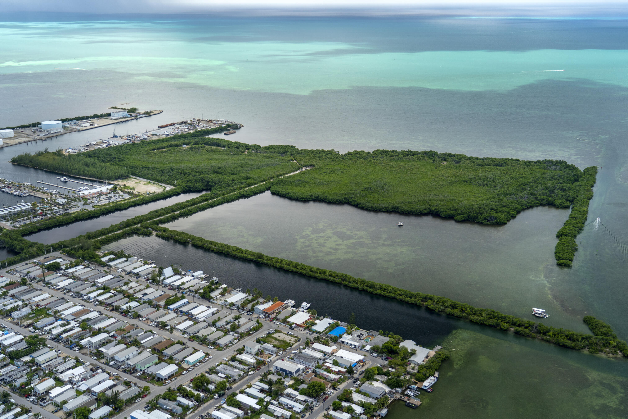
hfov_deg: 53.1
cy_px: 210
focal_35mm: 36
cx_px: 314
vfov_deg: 36.9
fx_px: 628
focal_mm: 36
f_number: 4
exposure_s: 1/1000
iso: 320
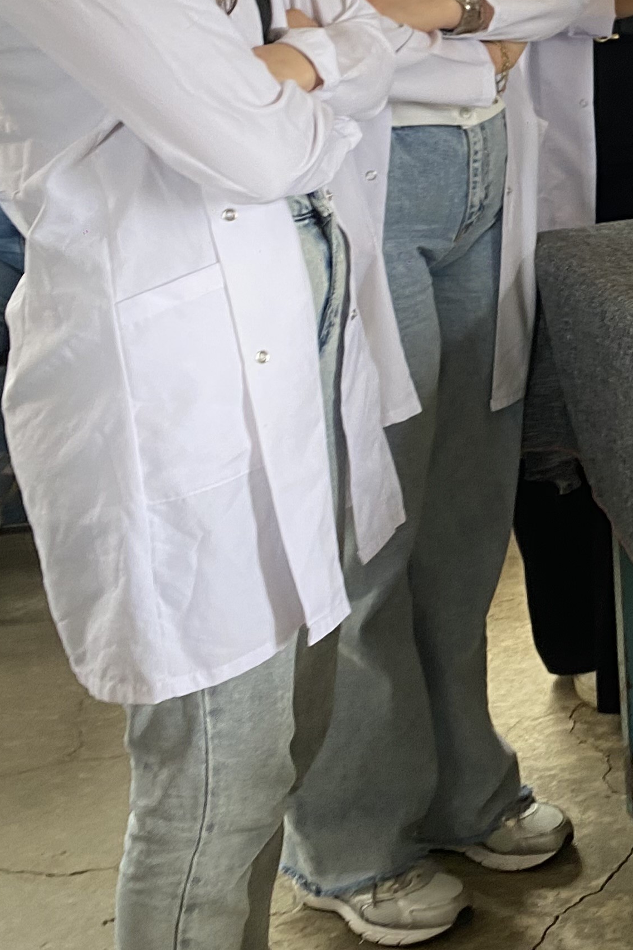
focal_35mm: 64
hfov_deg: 18.0
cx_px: 1054
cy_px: 162
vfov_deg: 30.5
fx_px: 1688
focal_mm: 4.25
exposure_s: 1/50
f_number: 1.8
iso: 80
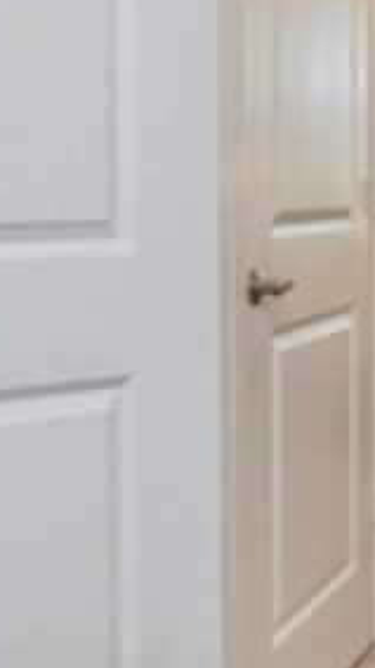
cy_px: 224
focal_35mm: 71
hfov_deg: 16.7
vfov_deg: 29.6
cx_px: 349
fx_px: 1256
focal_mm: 10
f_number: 8
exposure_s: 1/30
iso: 400
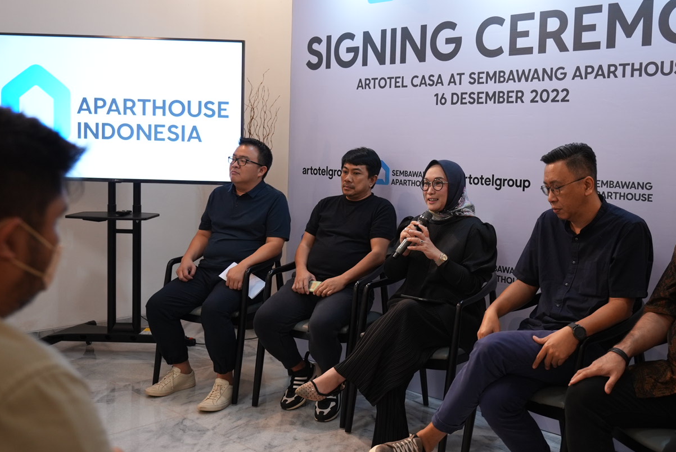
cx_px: 396
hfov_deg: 49.3
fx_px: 733
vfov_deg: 34.2
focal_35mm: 39
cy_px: 204
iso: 1600
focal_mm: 29
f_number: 2.8
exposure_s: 1/160
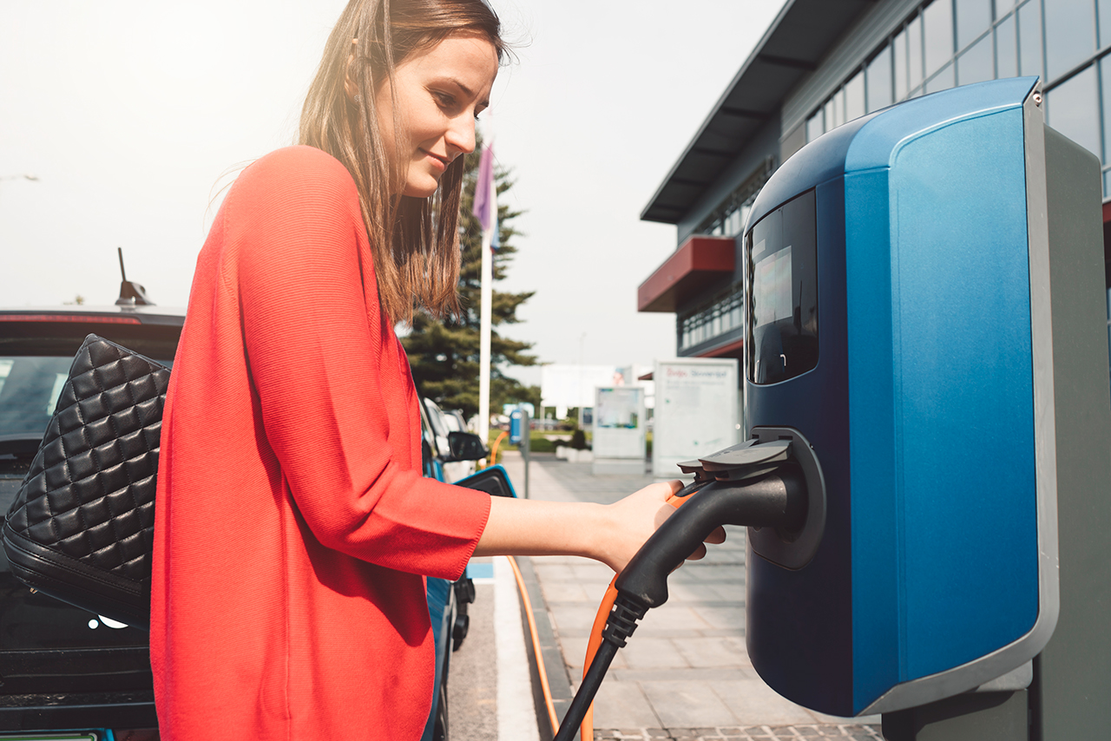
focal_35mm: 28
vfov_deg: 46.4
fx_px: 864
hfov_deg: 65.5
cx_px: 556
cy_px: 370
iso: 100
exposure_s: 1/800
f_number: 4.5
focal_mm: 28
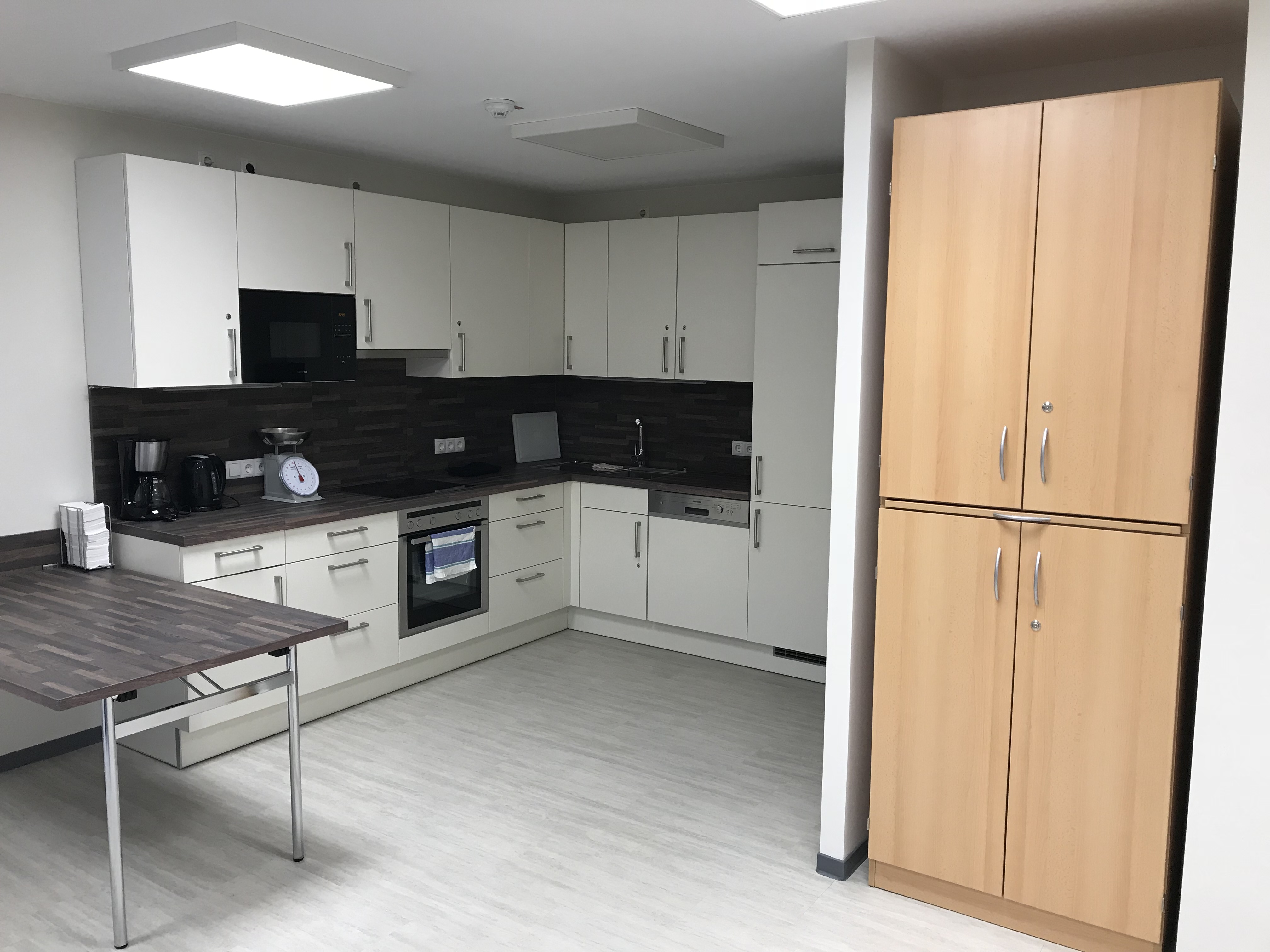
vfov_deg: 49.7
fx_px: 1027
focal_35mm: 28
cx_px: 635
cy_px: 476
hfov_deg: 63.4
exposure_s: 1/33
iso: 25
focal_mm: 3.99
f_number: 1.8
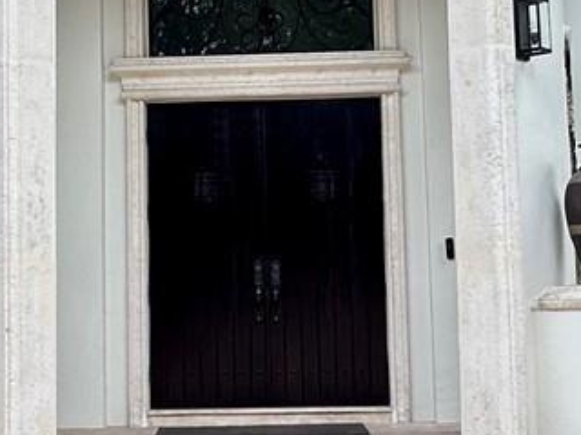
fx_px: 1175
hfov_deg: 27.7
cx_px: 252
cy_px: 167
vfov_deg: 21.0
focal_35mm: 70
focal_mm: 2.22
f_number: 2.2
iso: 50
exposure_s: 1/99
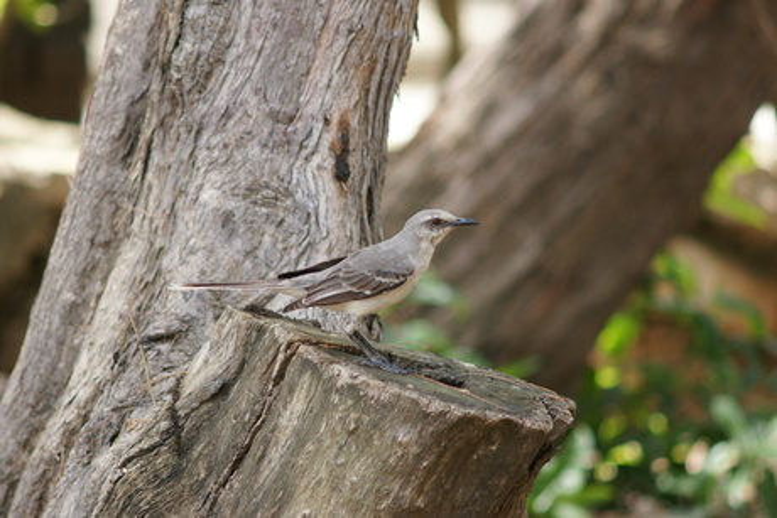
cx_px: 388
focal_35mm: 375
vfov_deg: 3.7
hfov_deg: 5.5
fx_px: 8096
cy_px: 259
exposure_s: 1/400
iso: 800
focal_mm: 250
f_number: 5.6
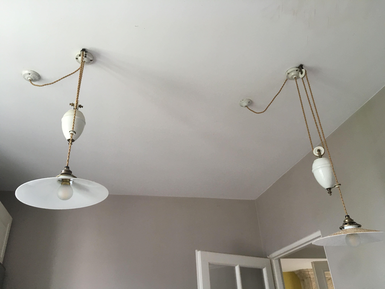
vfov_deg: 48.2
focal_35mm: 29
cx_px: 192
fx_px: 323
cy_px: 144
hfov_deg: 61.7
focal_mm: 4.15
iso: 50
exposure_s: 1/33
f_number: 2.2
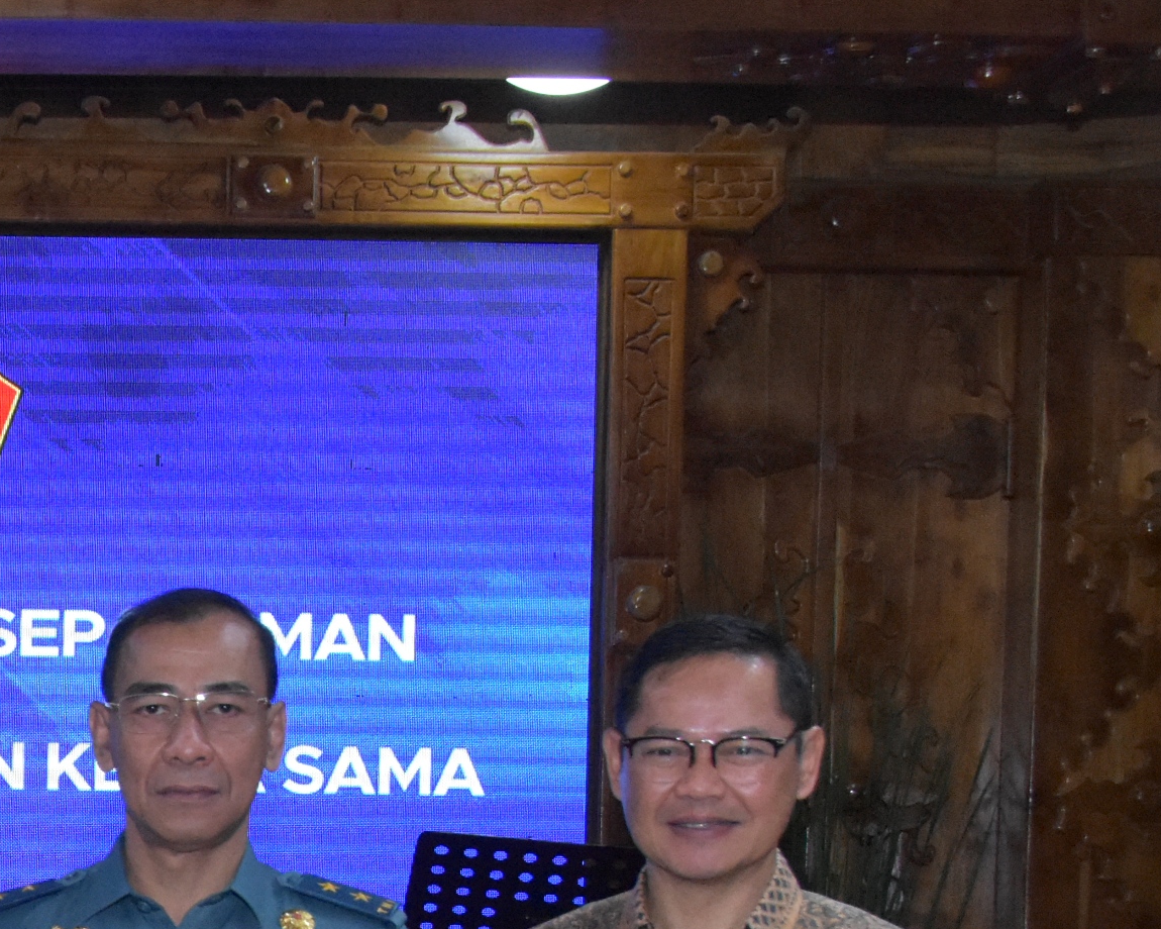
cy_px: 1101
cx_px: -328
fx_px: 3608
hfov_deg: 17.2
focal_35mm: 105
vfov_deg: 14.2
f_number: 5.6
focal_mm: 26
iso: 5000
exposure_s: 1/320
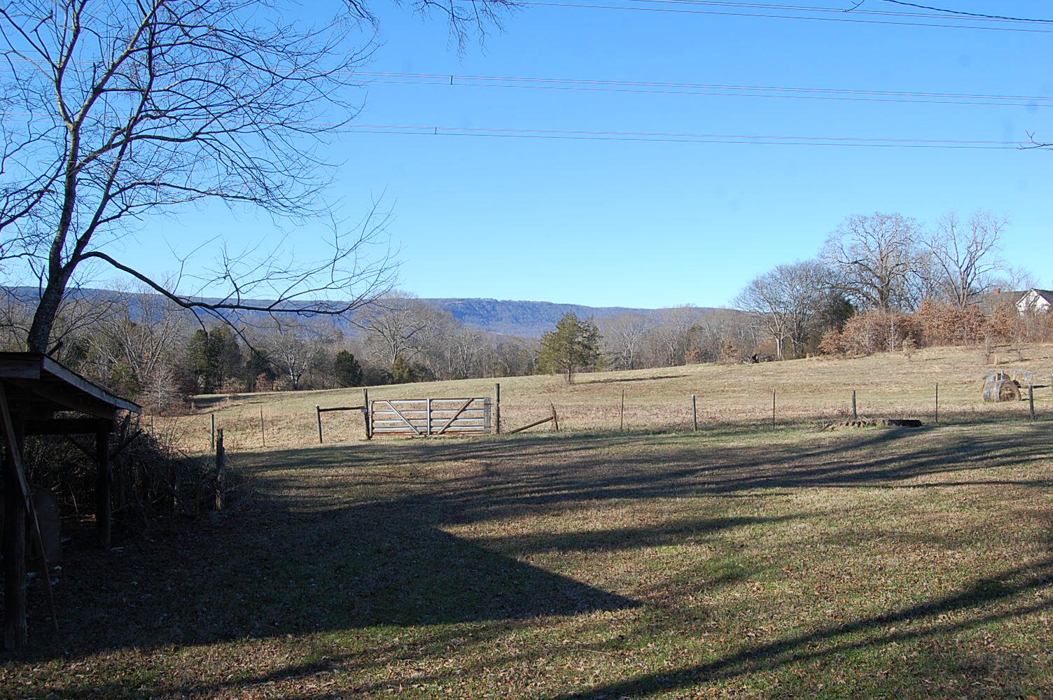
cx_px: 526
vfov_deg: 39.9
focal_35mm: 33
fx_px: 964
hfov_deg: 57.3
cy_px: 350
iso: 200
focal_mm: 22
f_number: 8
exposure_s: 1/250
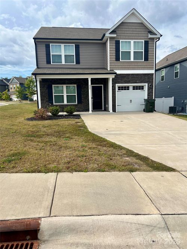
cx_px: 94
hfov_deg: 53.0
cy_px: 124
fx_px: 187
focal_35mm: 26
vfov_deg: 67.3
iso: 50
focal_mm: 5.7
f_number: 1.5
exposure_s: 1/2762
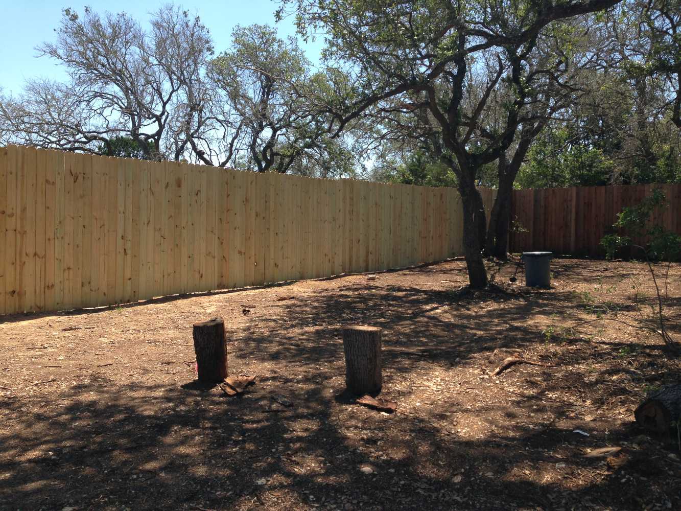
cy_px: 256
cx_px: 340
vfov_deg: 43.0
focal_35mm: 33
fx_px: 649
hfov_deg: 55.3
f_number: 2.4
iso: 50
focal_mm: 4.13
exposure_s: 1/821
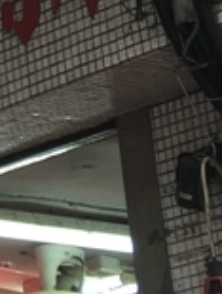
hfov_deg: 6.5
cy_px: -558
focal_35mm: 224
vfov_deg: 7.8
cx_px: -175
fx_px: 1908
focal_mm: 4.15
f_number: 2.2
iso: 32
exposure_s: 1/50
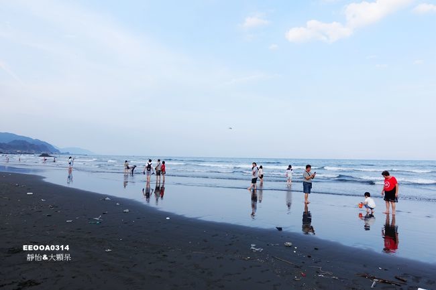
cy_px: 145
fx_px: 291
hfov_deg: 73.8
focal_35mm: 24
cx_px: 218
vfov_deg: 53.1
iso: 125
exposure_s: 1/500
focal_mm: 8.8
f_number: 4
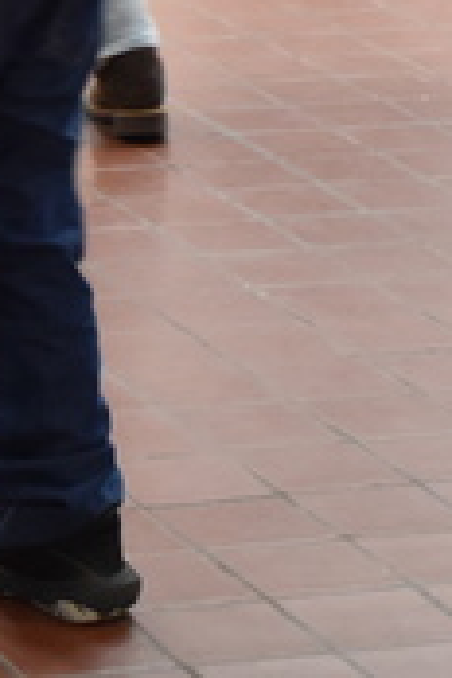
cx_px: -514
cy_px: -257
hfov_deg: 5.7
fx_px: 4425
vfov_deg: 8.6
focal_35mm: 235
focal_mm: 34
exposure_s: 1/50
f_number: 7.1
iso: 1400
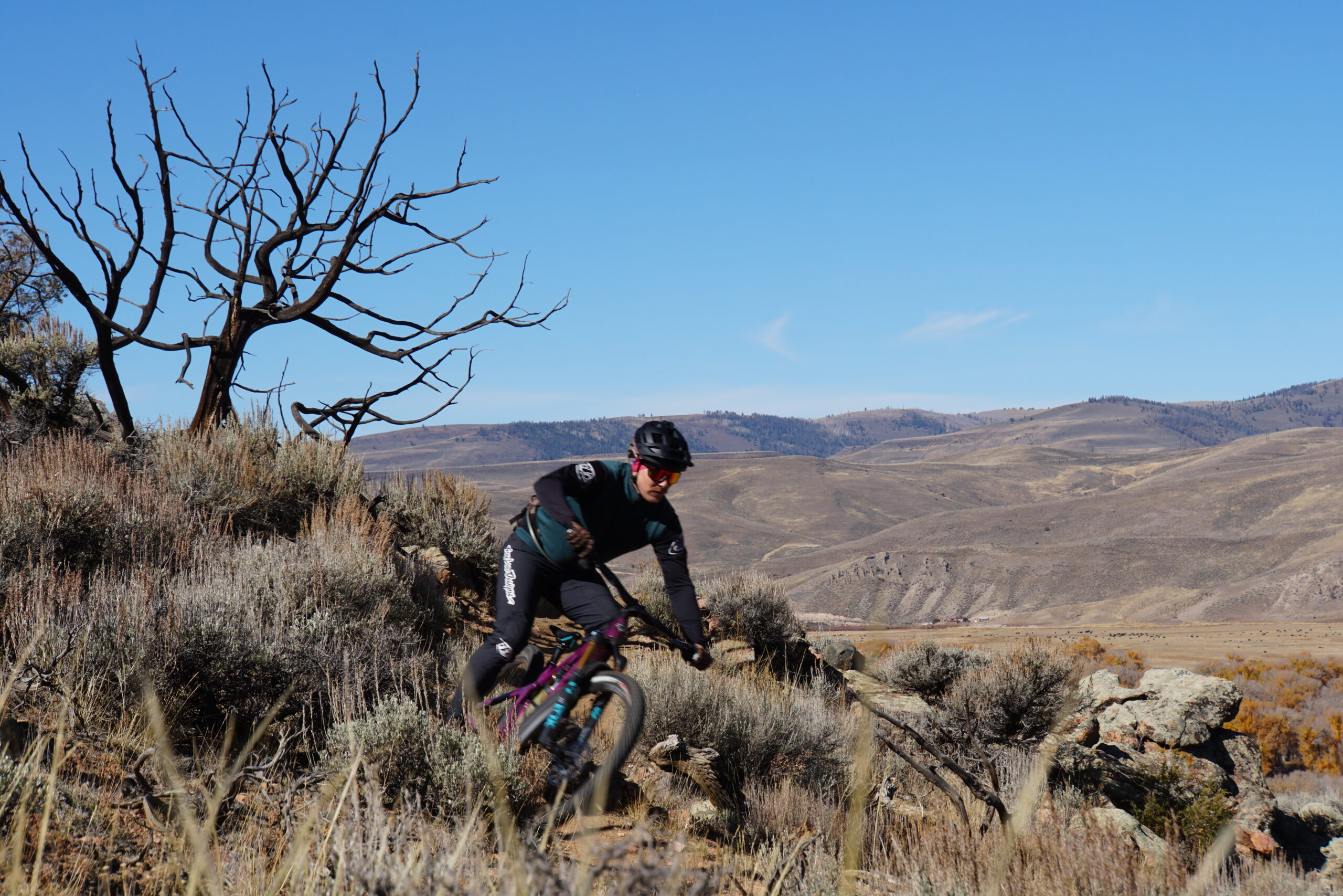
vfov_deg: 17.2
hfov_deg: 25.5
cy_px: 448
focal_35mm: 80
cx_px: 672
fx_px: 2966
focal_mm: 53
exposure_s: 1/160
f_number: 10
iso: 100
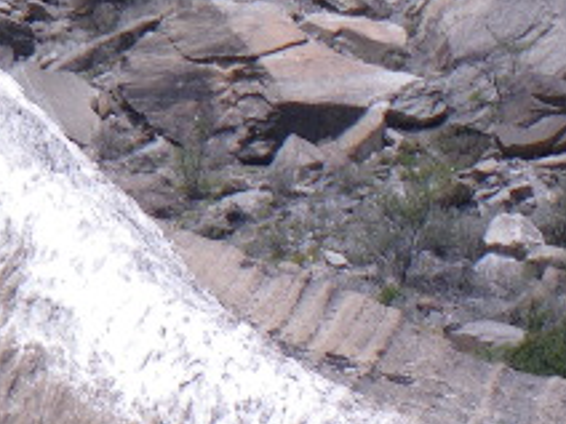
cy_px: 693
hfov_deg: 3.5
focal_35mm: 562
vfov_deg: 2.6
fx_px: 9189
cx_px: -183
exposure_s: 1/250
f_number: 5.5
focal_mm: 25
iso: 64
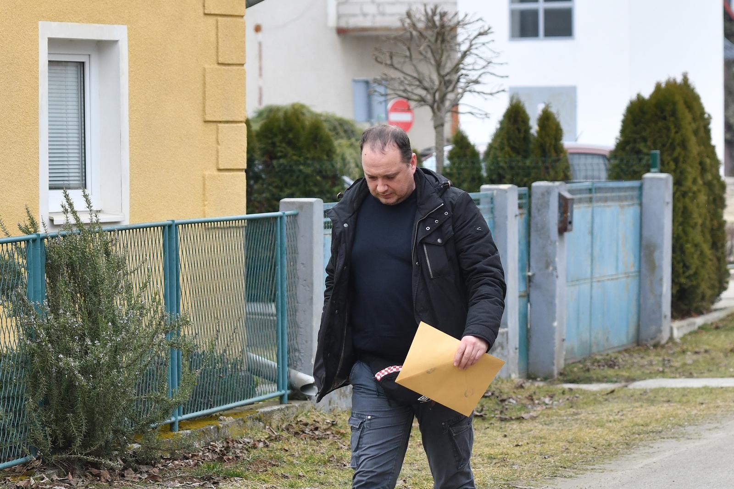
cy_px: 244
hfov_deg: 27.0
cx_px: 367
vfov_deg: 18.2
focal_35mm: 75
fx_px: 1529
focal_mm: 75
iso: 450
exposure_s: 1/800
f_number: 5
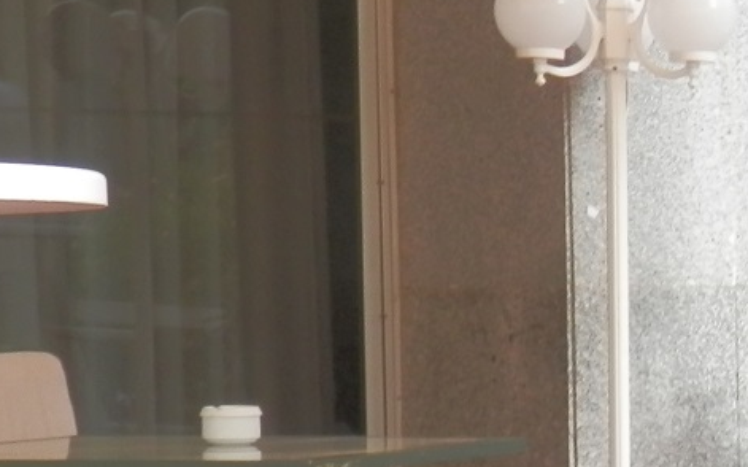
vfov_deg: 7.5
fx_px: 3525
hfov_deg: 11.5
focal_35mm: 173
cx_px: 1212
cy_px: 500
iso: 80
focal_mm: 7.3
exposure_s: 1/80
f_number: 3.7
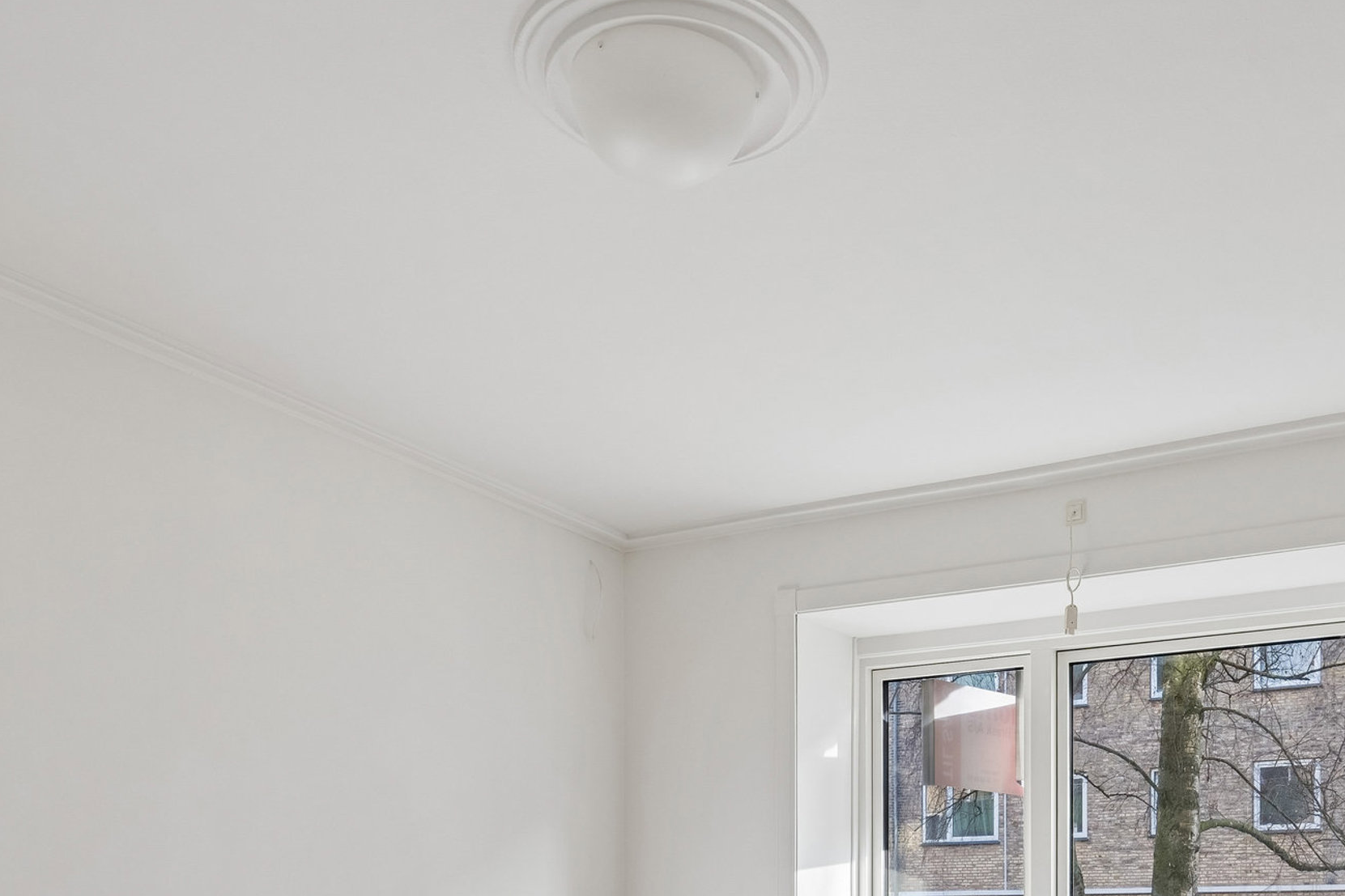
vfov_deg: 31.9
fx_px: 1382
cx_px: 807
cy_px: 975
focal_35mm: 37
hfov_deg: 51.6
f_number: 9
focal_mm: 16
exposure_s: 1/25
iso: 160
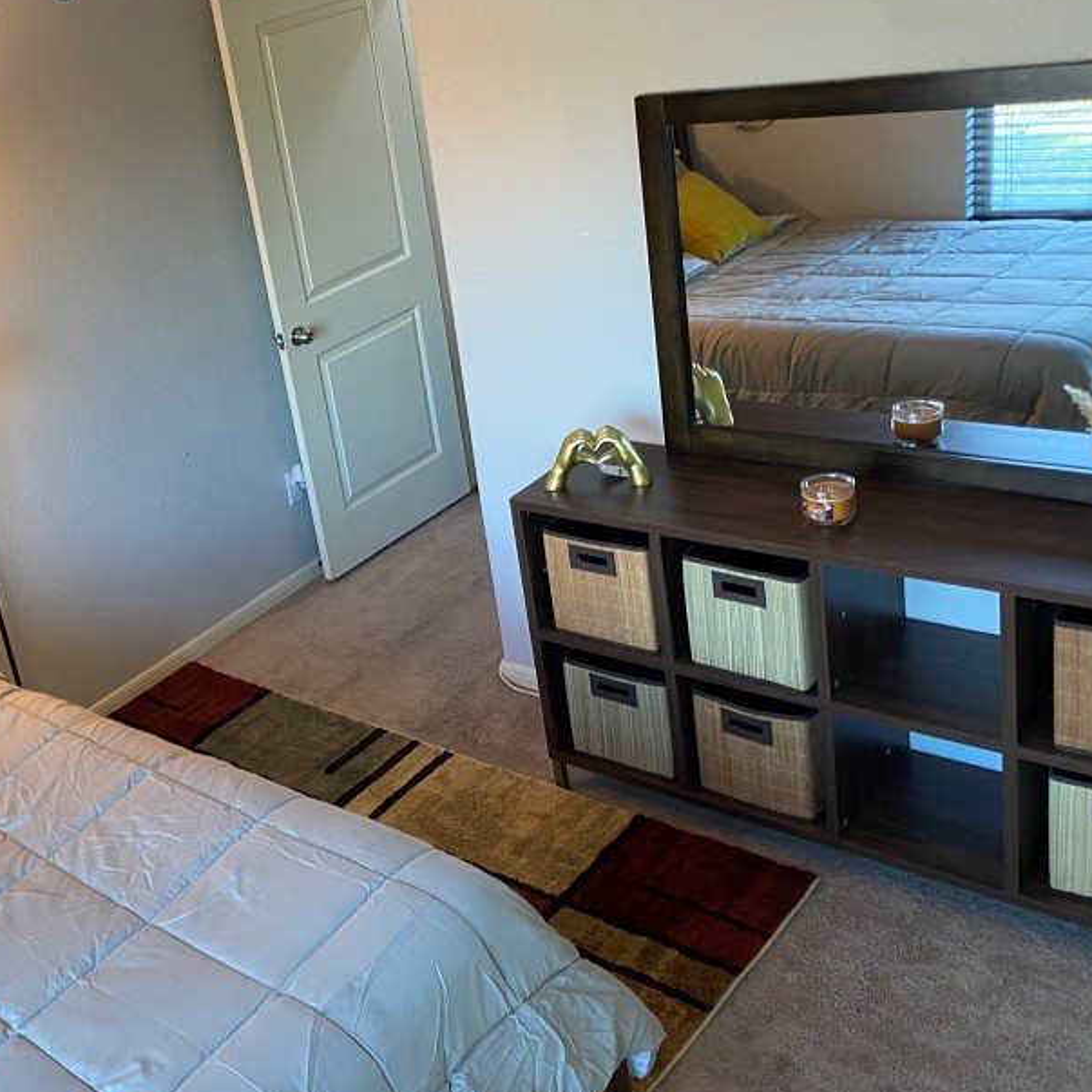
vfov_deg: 42.7
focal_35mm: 39
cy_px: 467
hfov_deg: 41.0
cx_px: 212
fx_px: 1392
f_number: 1.8
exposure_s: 1/60
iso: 160
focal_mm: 4.25
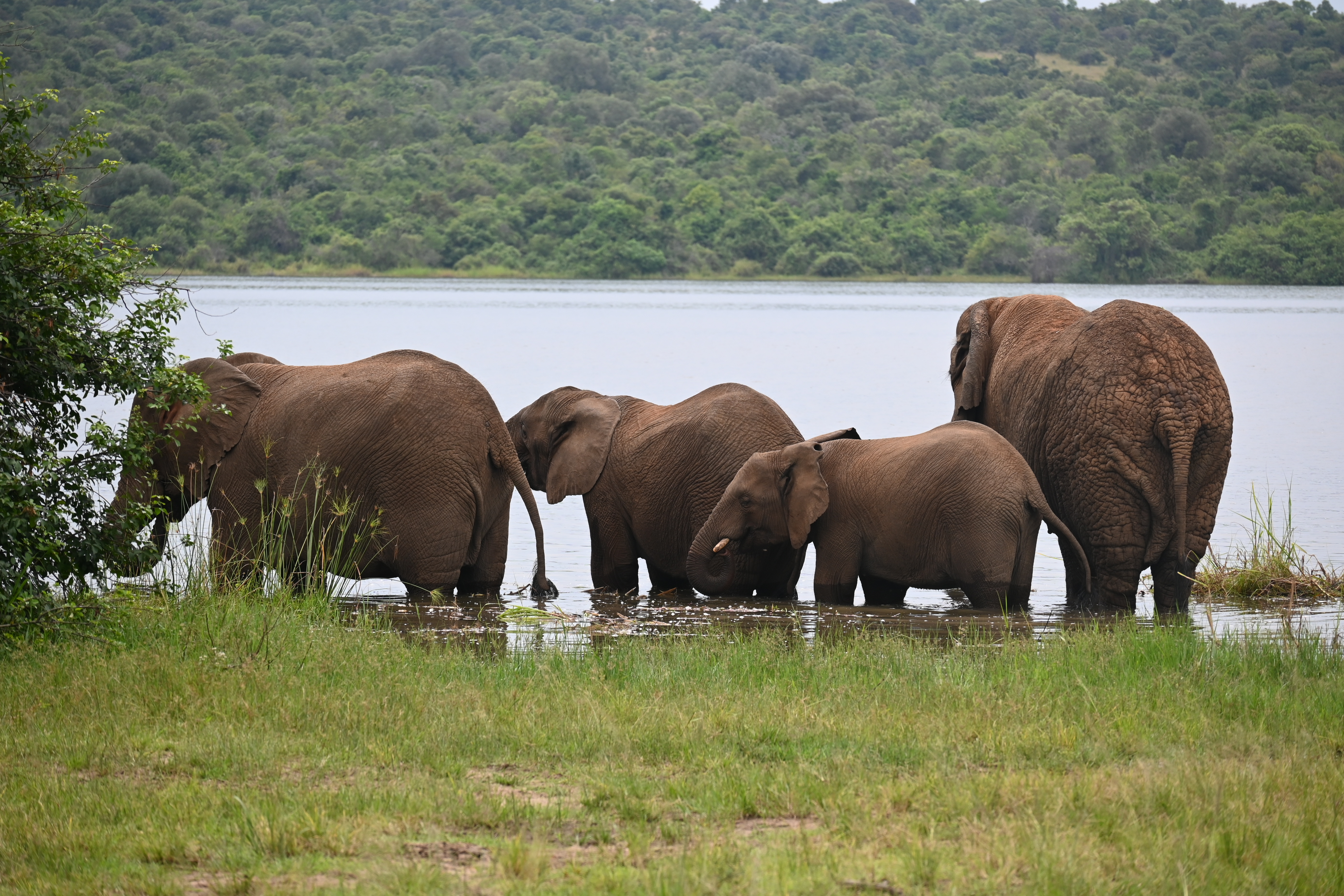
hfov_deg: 10.2
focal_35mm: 202
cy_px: 448
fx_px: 7559
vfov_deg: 6.8
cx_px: 672
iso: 180
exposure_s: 1/500
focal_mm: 135
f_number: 5.6
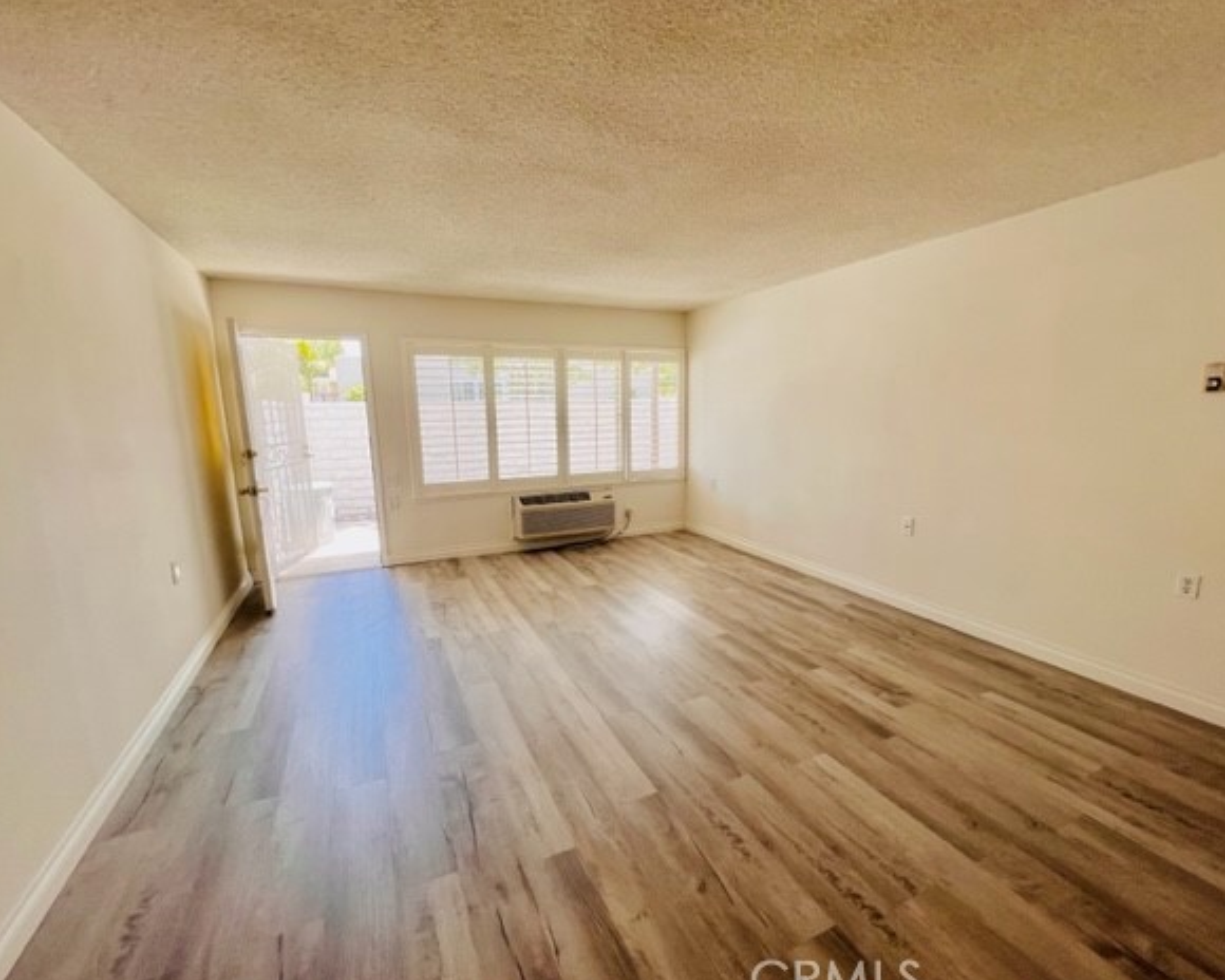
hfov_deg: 100.7
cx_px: 625
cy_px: 503
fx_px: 508
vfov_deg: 88.0
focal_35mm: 14
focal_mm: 1.57
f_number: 1.8
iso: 32
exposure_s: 1/166
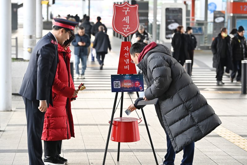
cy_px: 82
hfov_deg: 18.6
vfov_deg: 12.4
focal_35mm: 110
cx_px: 124
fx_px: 755
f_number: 4
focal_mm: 110
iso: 2000
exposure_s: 1/400
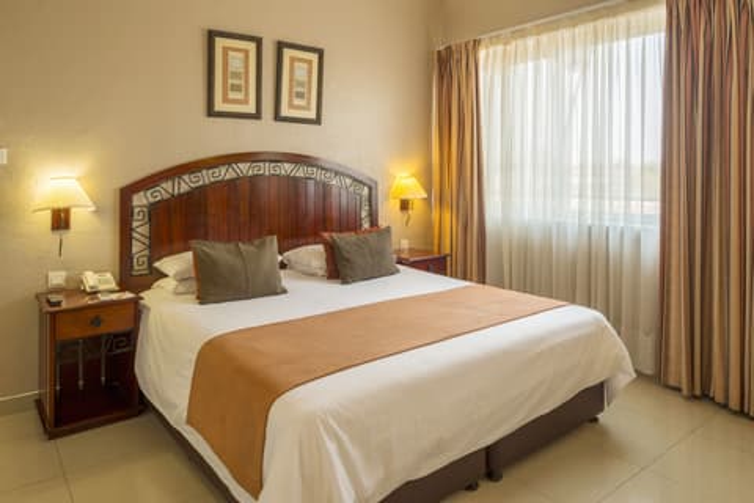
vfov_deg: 53.1
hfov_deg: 73.7
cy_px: 252
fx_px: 503
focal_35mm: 24
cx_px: 377
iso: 100
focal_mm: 24
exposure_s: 1/8
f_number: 11
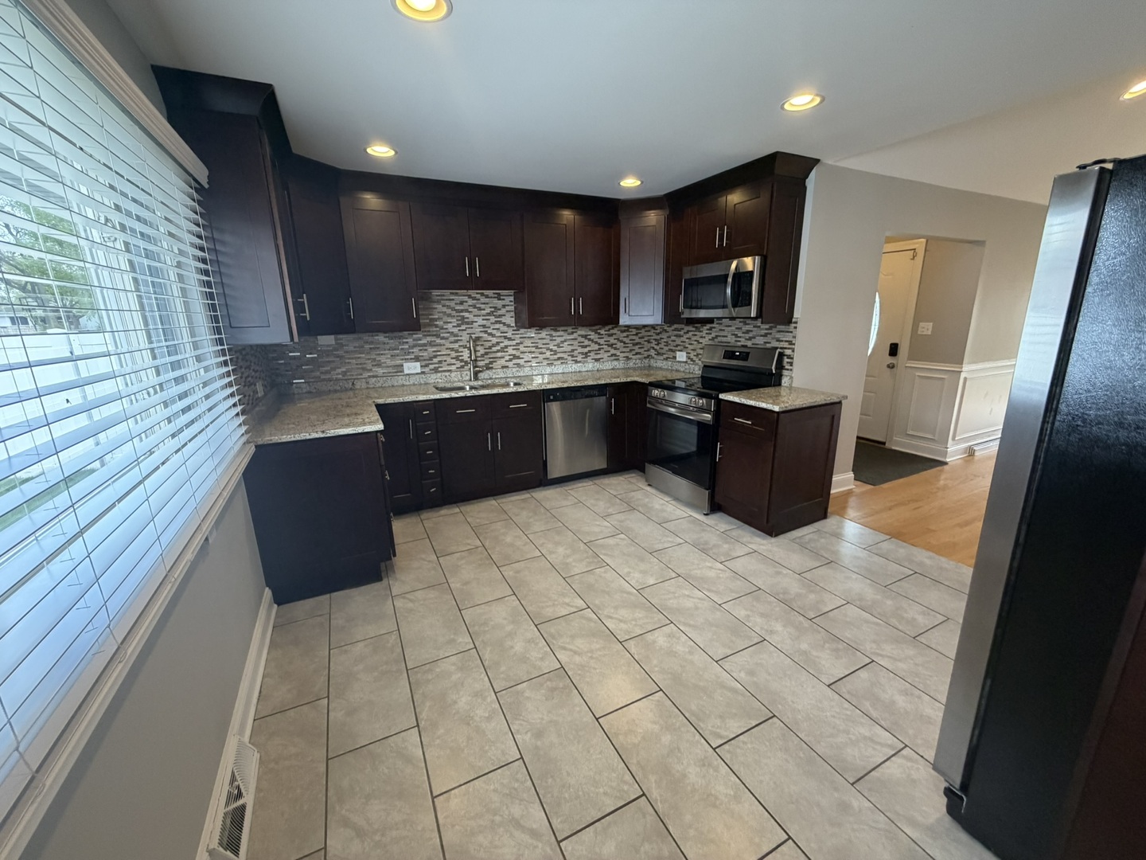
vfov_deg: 85.7
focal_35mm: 14
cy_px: 430
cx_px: 573
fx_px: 463
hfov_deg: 102.1
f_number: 2.2
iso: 320
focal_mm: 2.22
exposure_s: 1/120
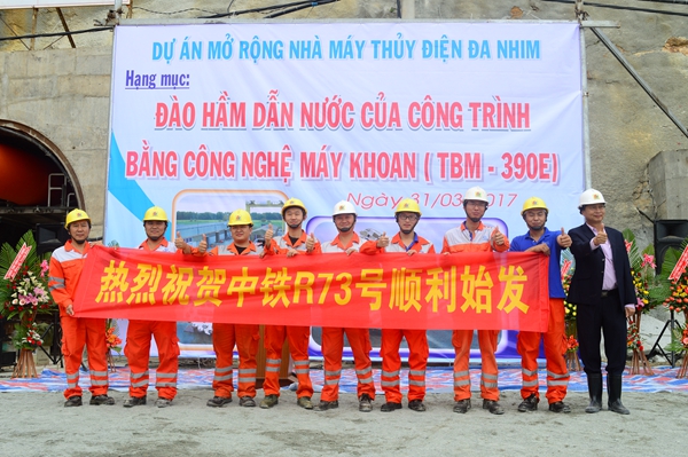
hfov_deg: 53.2
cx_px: 344
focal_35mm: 36
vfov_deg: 36.8
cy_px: 228
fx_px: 687
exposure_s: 1/400
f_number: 9
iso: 200
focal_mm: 24
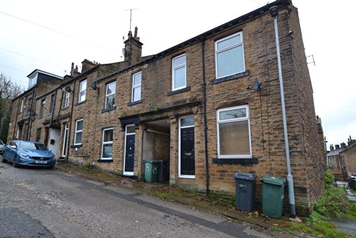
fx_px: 181
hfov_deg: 89.1
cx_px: 180
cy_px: 122
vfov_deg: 66.6
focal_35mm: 18
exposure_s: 1/100
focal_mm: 11.5
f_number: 5
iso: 400
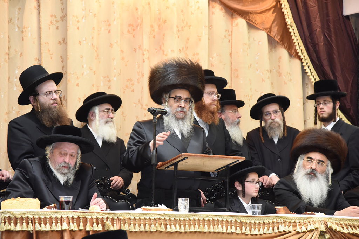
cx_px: 180
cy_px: 120
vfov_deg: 13.0
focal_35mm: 105
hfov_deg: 19.5
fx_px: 1047
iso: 3200
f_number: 5
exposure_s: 1/125
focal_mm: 105
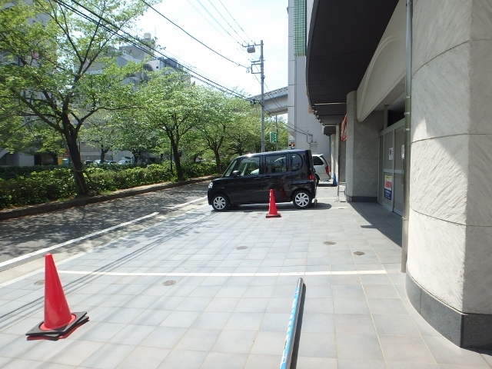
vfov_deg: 63.4
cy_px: 184
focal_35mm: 21
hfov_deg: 79.0
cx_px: 246
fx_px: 298
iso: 125
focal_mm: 3.7
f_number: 3.5
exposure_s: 1/640
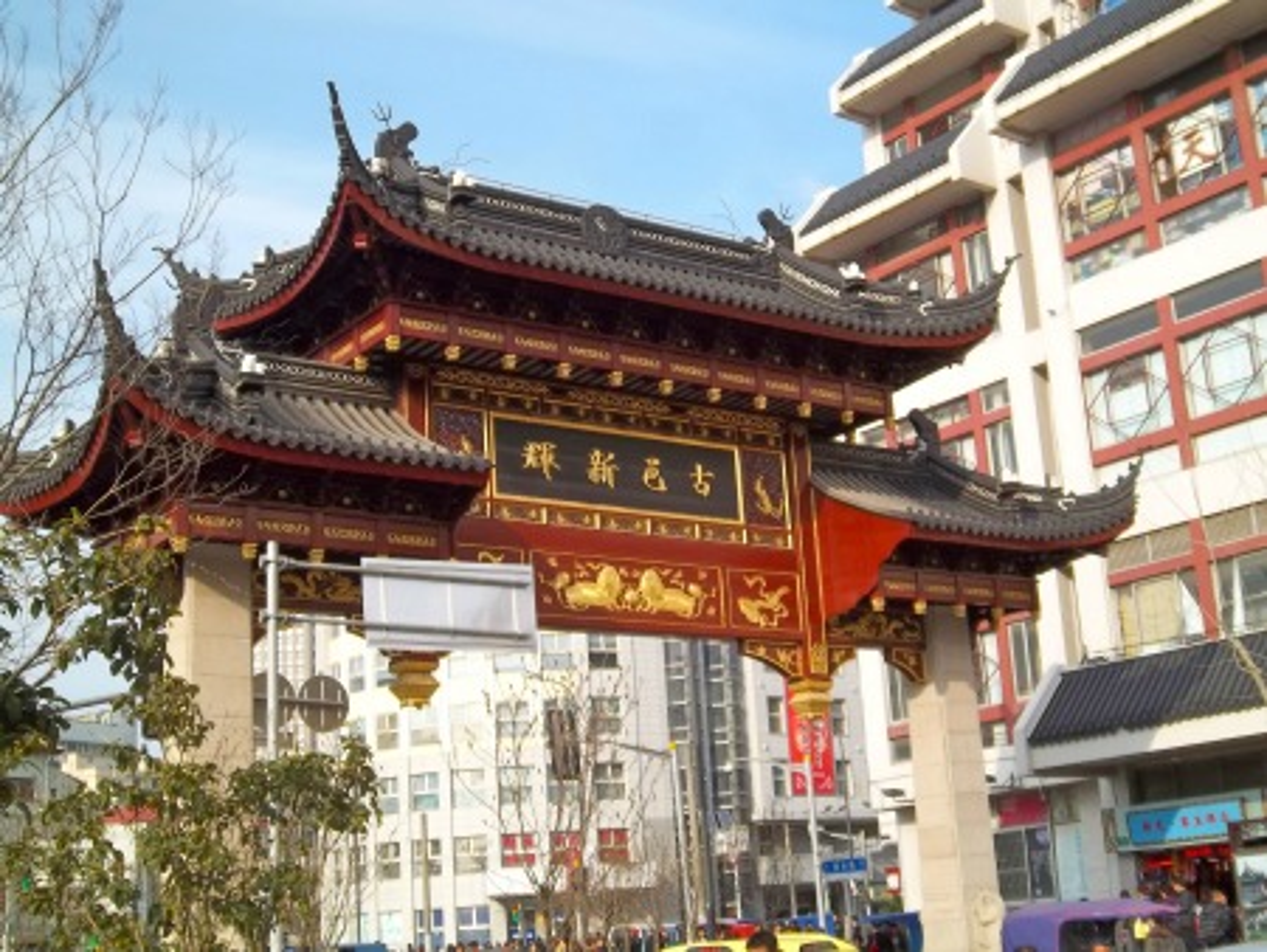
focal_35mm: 47
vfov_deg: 30.9
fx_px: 1721
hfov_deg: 40.4
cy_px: 476
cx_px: 634
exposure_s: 1/320
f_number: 4.58
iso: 64
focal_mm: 8.3
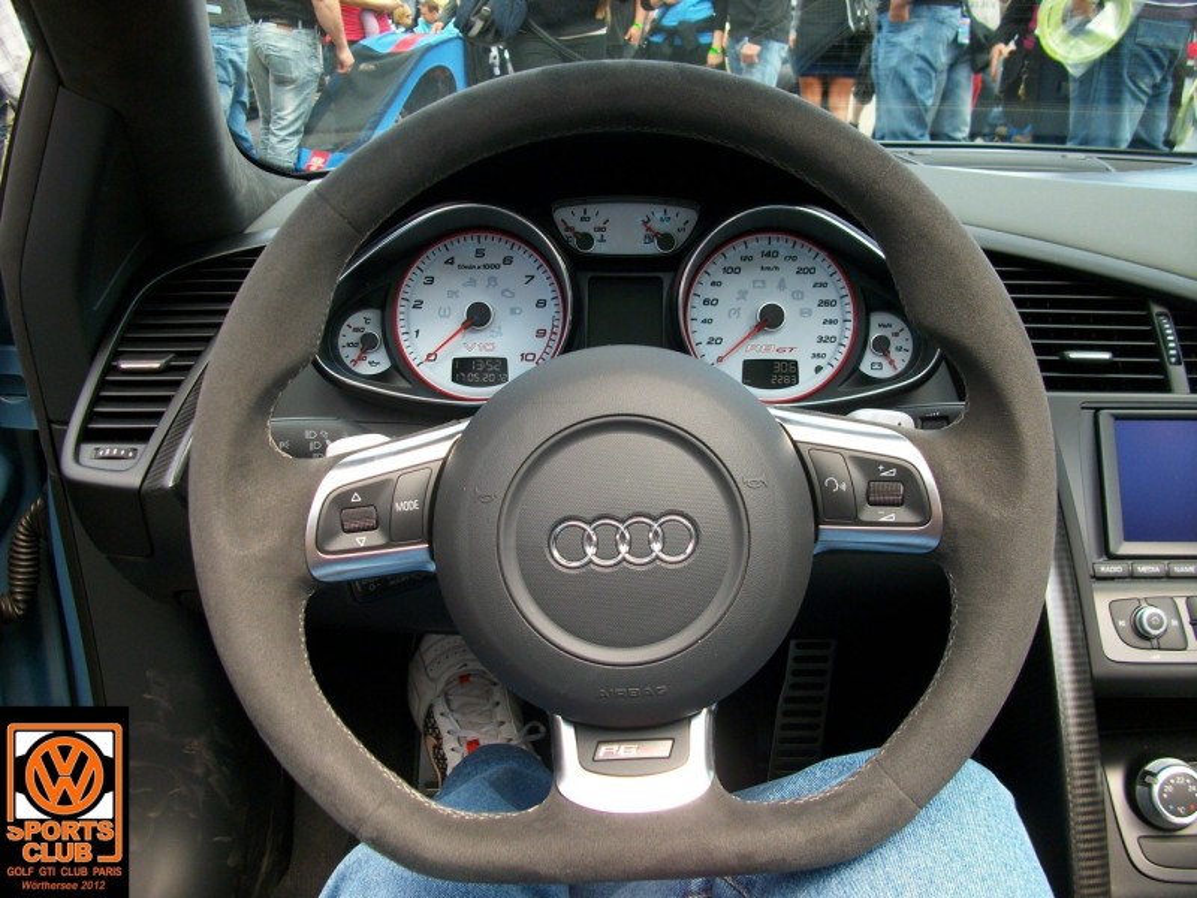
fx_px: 1176
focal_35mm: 34
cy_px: 449
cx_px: 598
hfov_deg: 54.0
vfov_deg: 41.8
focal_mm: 5.7
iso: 80
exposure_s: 1/127
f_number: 2.9
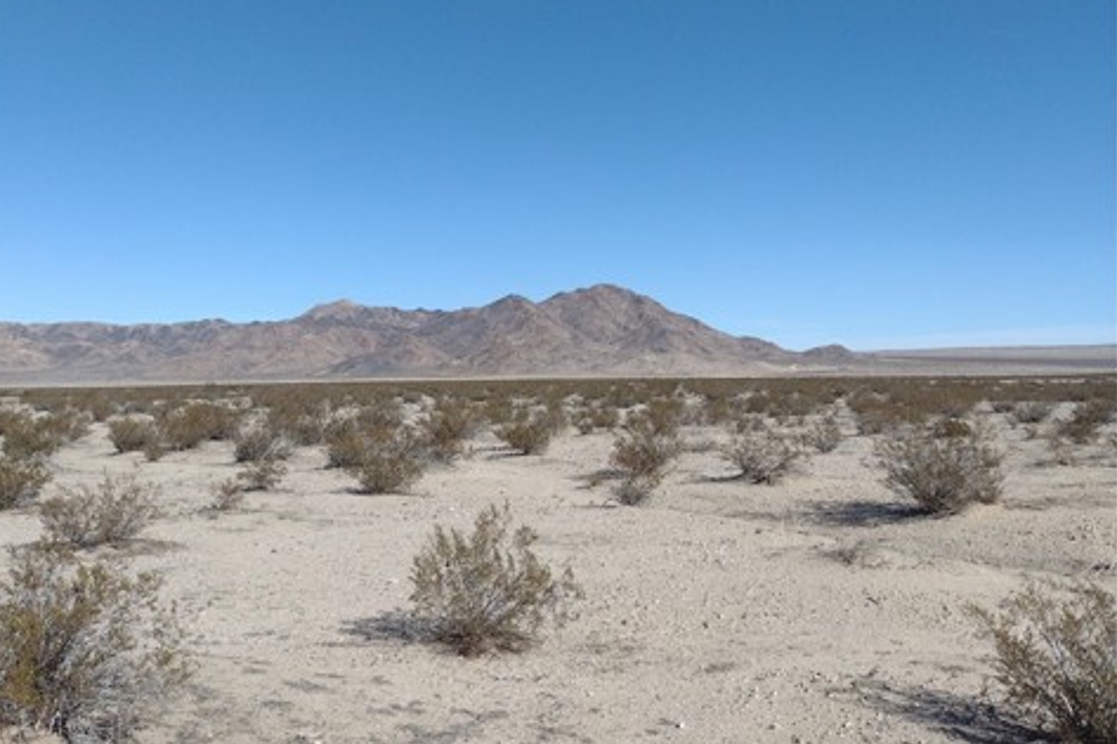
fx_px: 1179
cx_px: 553
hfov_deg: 50.7
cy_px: 231
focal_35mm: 38
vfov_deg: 34.6
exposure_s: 1/3065
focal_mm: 4.71
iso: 100
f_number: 1.7
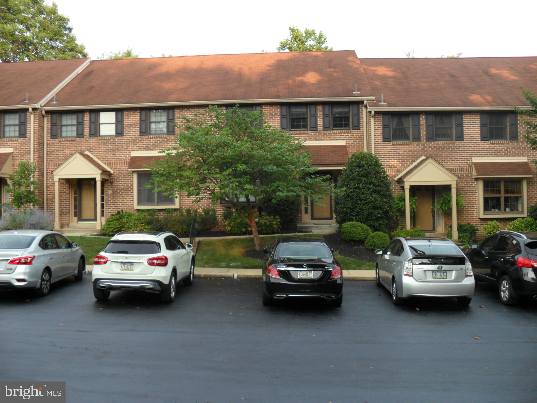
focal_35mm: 35
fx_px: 543
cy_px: 202
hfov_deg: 52.6
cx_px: 268
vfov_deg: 40.7
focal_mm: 6.3
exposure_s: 1/60
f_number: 3
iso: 80
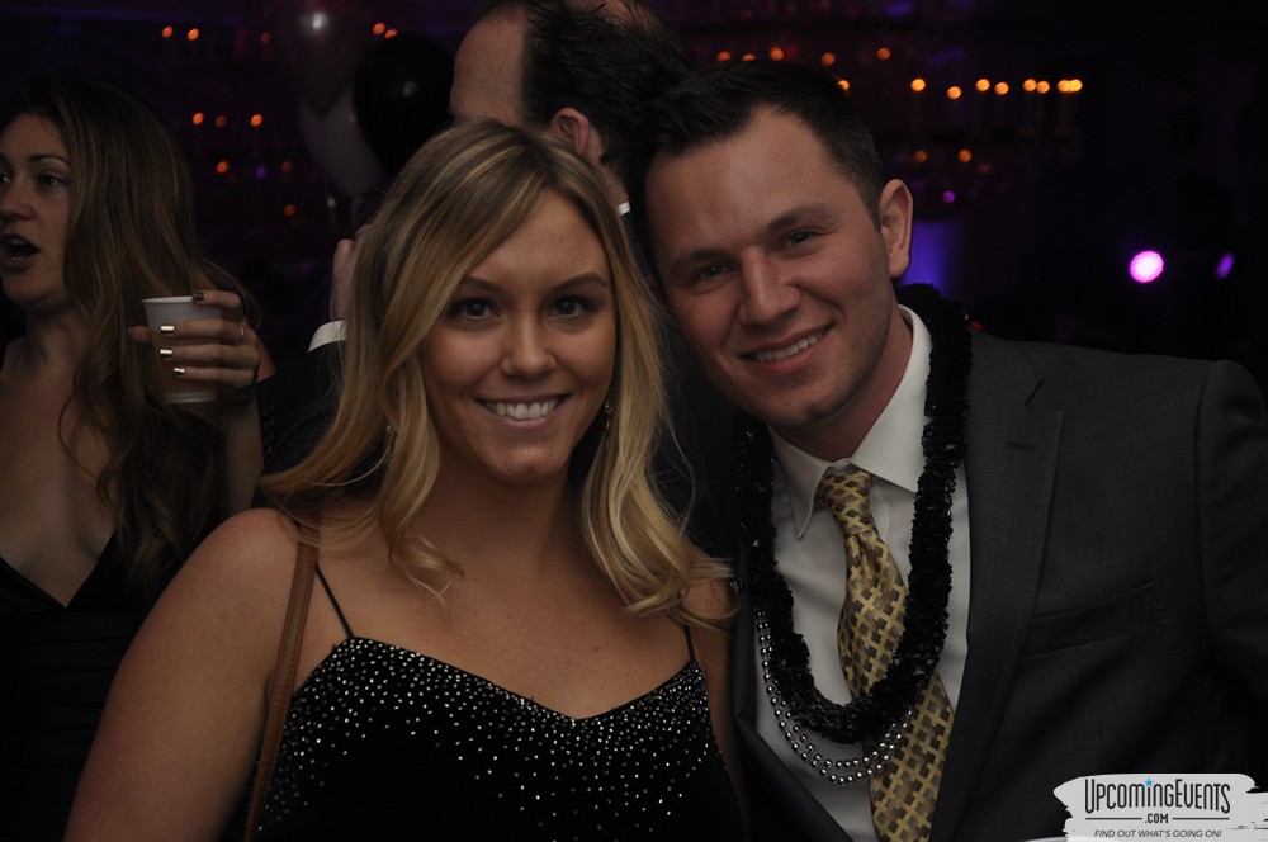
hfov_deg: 26.0
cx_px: 634
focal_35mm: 78
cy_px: 421
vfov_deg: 17.4
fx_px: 2744
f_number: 5
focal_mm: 52
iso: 400
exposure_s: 1/60
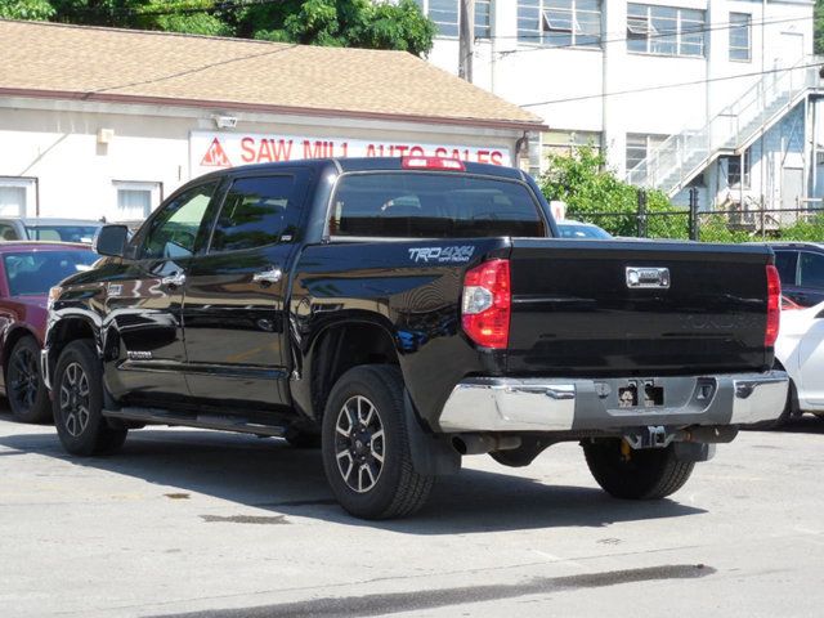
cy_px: 309
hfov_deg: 25.0
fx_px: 1857
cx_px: 412
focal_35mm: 78
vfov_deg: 18.9
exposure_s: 1/250
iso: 125
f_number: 4.5
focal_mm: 14.1
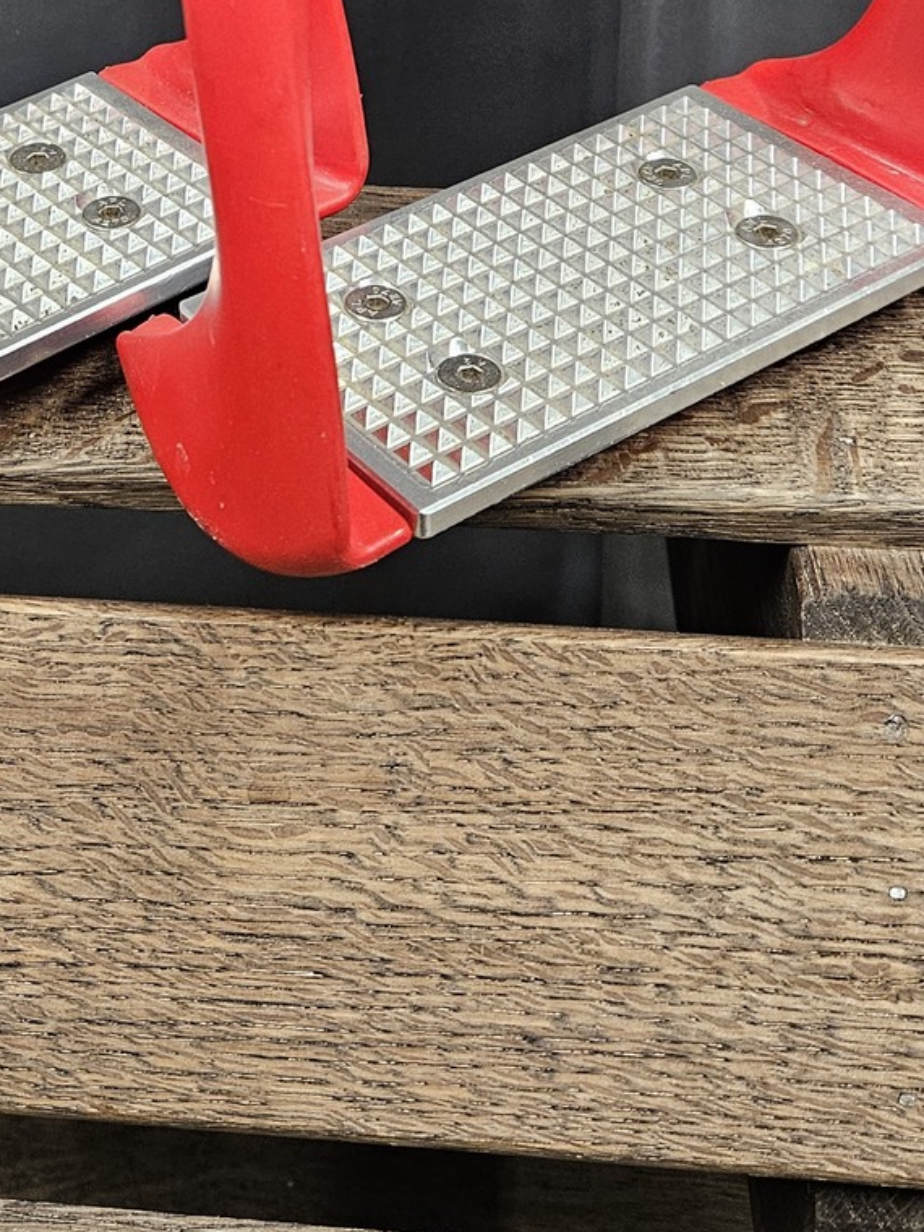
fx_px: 2207
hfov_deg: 23.2
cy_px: -58
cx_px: 146
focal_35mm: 62
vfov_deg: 28.8
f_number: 1.8
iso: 320
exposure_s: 1/100
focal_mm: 5.4
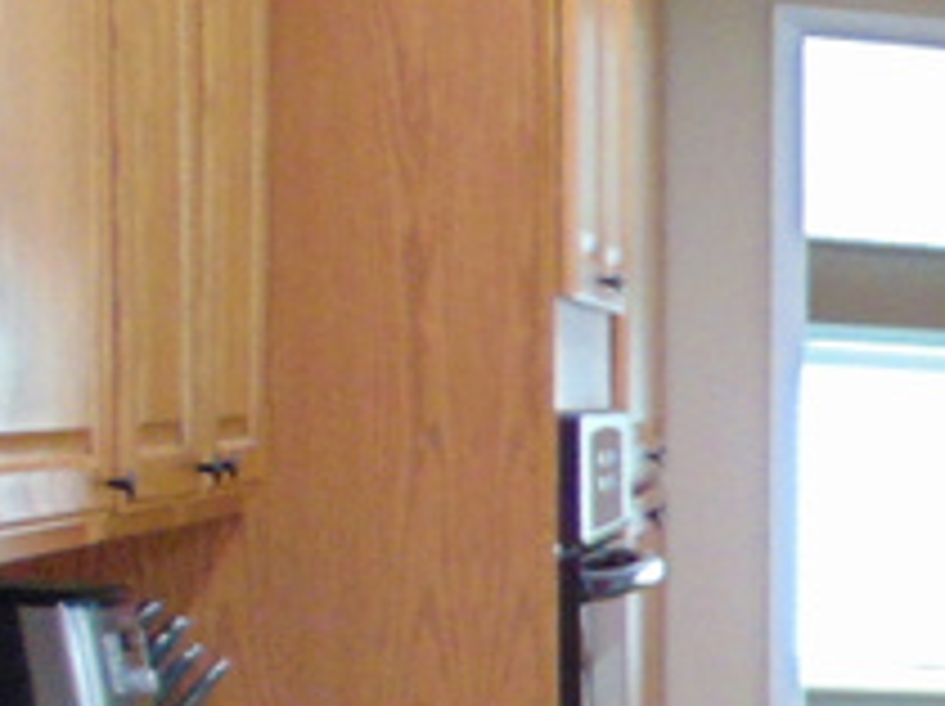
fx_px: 3327
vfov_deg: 11.8
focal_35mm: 122
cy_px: 944
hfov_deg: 13.2
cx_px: 2079
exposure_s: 1/30
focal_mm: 4.5
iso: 250
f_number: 3
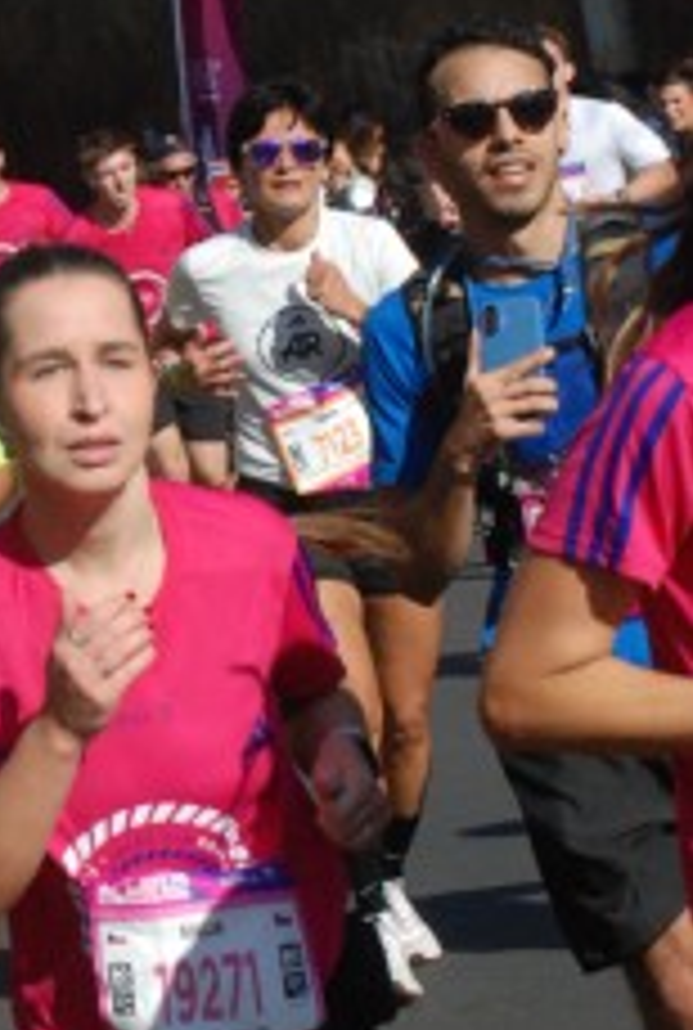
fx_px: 5855
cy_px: 427
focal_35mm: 204
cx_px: -209
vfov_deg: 10.1
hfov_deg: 6.7
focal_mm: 52
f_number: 8
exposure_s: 1/2000
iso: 1000
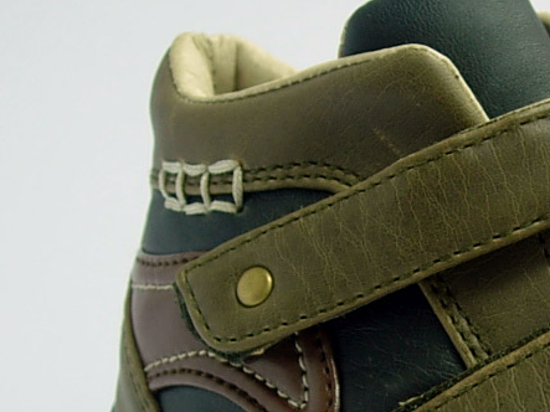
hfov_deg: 16.3
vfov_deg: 12.4
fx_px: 1874
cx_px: 559
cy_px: 403
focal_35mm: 118
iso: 64
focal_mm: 10.6
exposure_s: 1/27.6
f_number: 3.2
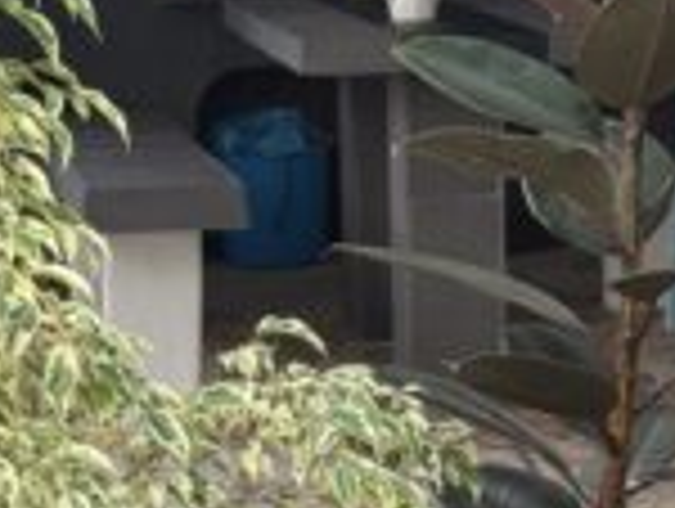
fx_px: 2500
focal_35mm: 128
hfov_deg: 15.4
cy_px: 400
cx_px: 297
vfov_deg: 11.6
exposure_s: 1/252
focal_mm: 6.76
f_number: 1.78
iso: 64
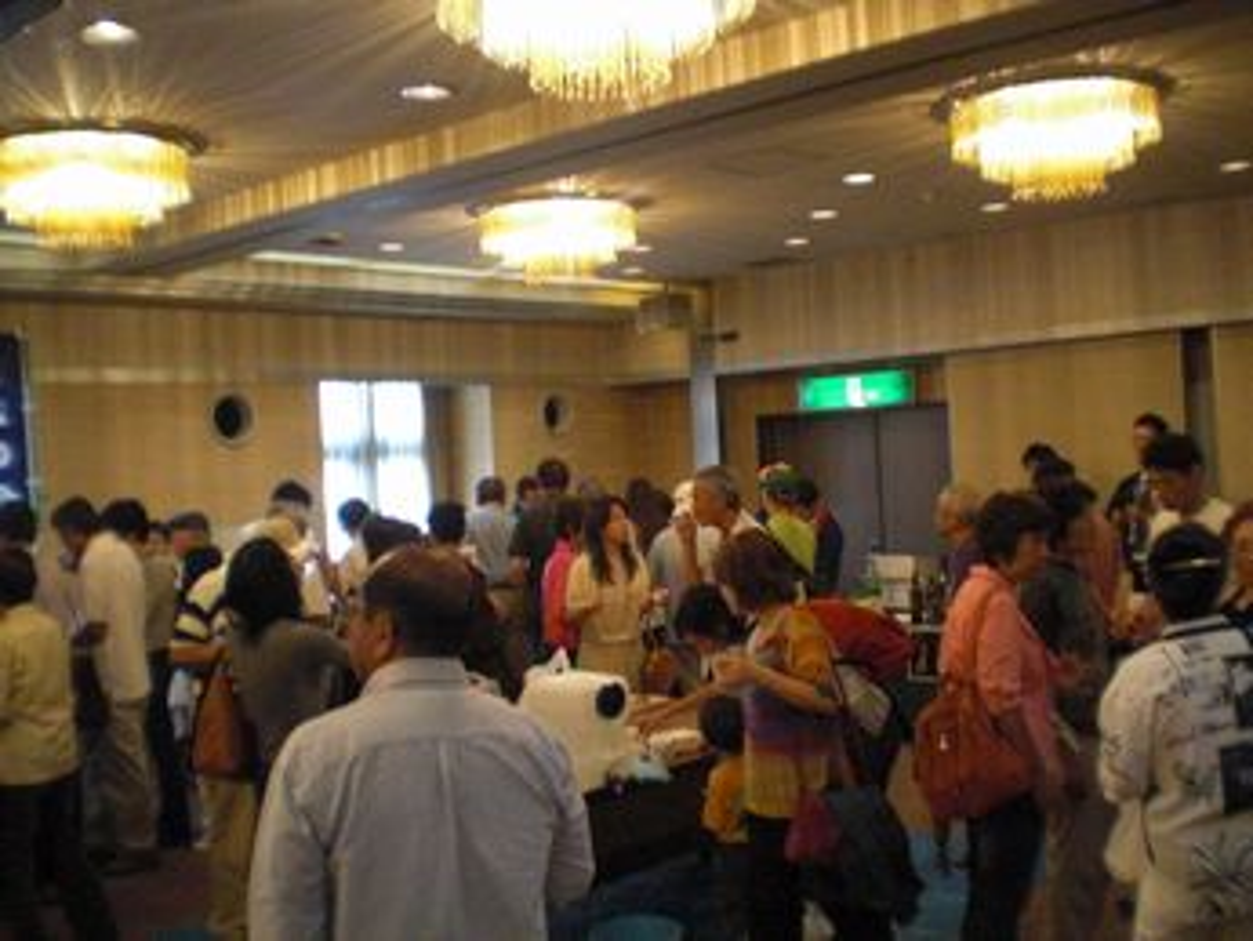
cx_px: 626
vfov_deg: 37.7
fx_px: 1376
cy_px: 470
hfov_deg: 49.0
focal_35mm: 38
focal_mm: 6.3
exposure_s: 1/80
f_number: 3.1
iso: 800
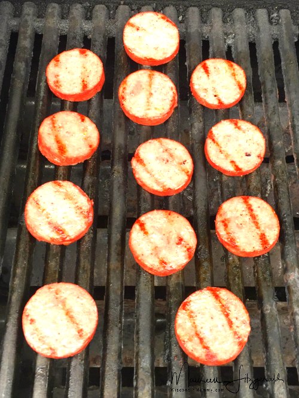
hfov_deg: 48.2
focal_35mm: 29
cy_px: 199
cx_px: 150
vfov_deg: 61.7
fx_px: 334
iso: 40
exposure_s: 1/120
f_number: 2.2
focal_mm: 4.15
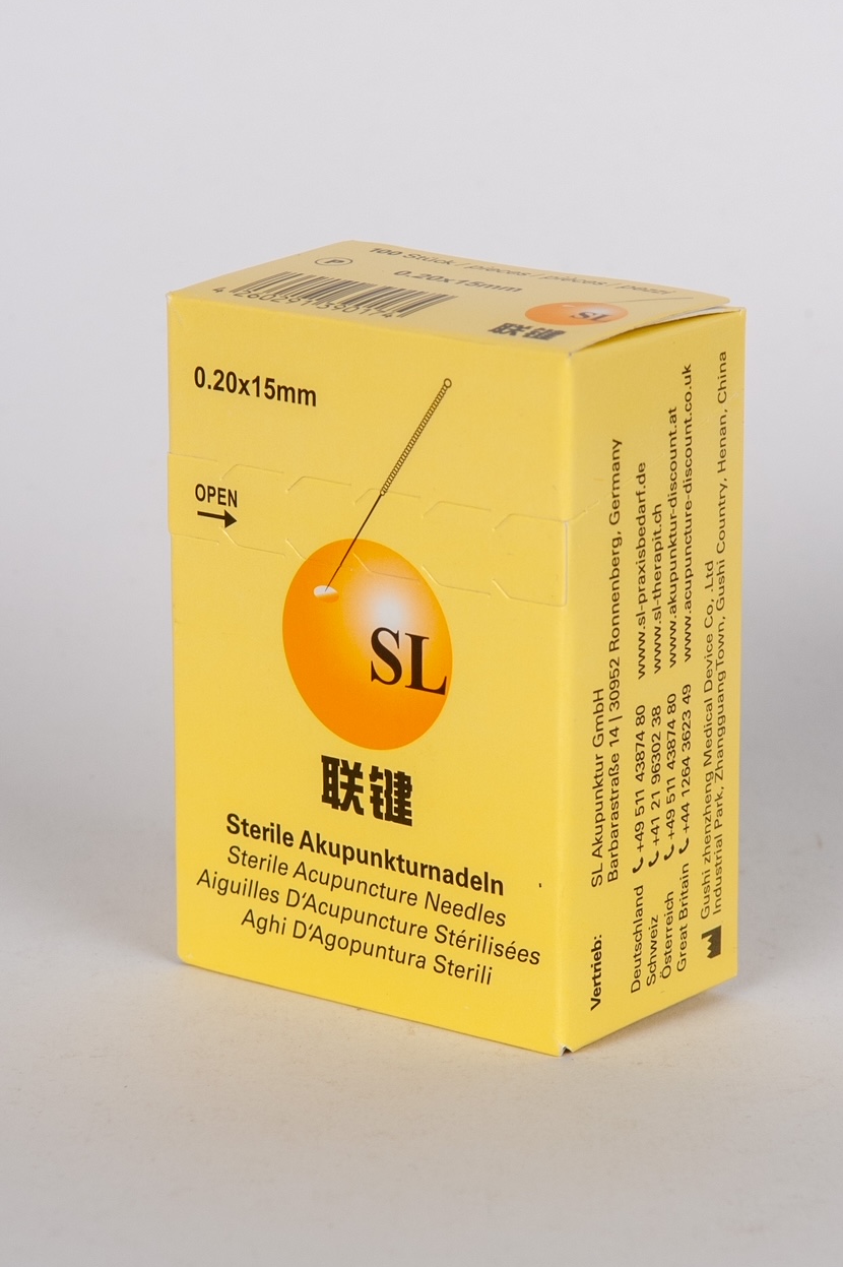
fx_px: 2707
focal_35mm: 77
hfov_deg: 17.7
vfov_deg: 26.3
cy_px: 636
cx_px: 416
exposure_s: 1/125
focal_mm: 50
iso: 100
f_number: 8
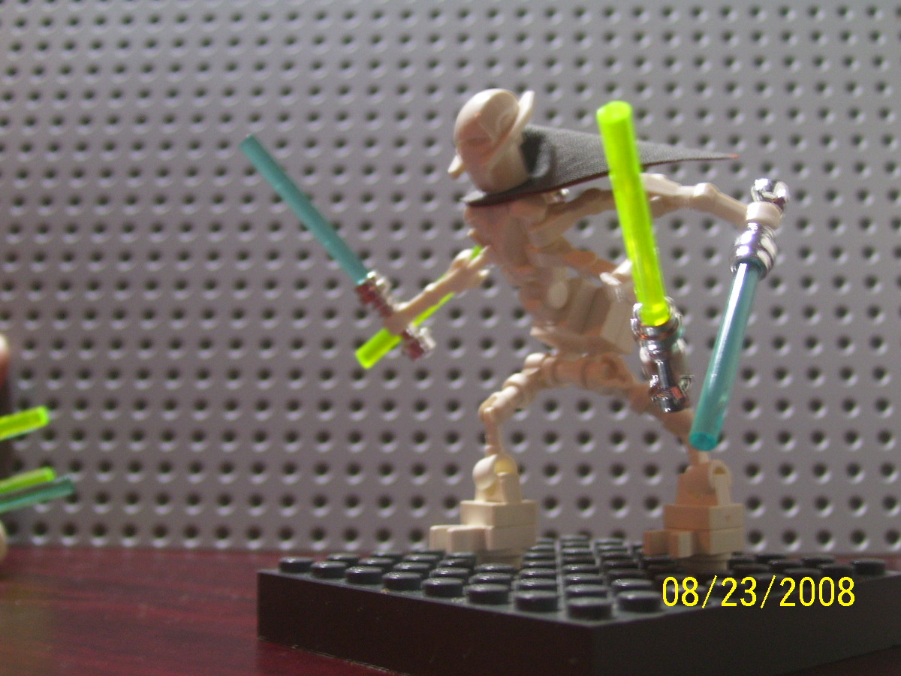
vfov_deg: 31.5
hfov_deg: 41.2
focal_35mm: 46
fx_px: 1197
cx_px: 450
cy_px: 338
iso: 160
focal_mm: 7.6
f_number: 3
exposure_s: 1/8
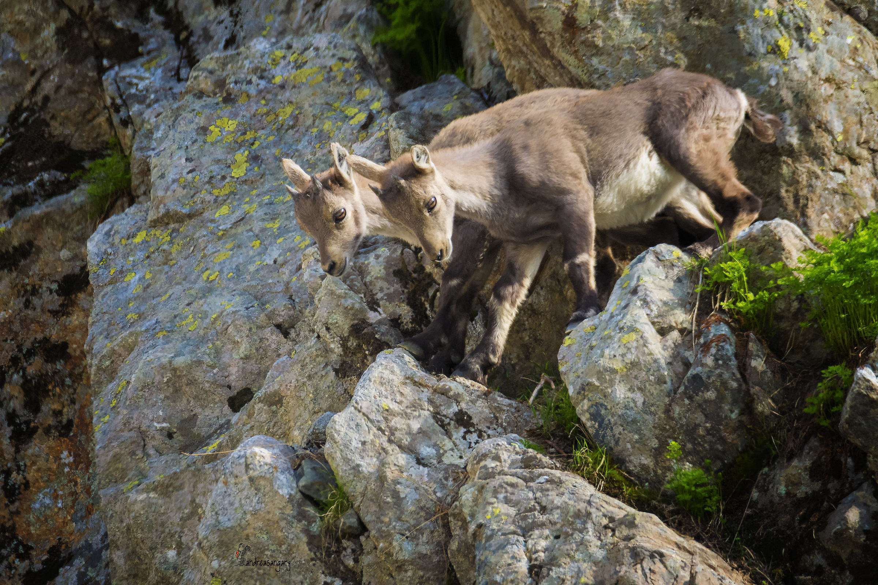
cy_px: 292
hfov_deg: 2.3
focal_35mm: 900
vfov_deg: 1.5
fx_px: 21948
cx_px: 439
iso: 1000
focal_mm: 600
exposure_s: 1/640
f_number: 8
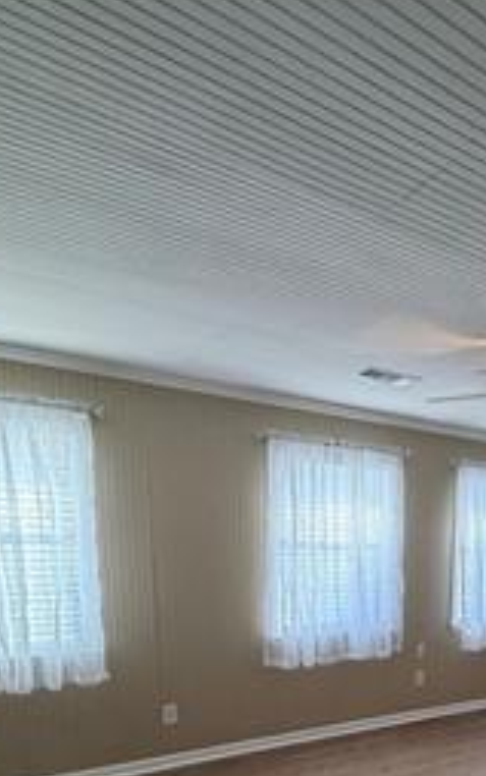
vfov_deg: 60.1
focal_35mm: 28
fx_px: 593
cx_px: 458
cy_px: 642
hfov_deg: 40.4
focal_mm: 2.22
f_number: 2.2
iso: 320
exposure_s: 1/120
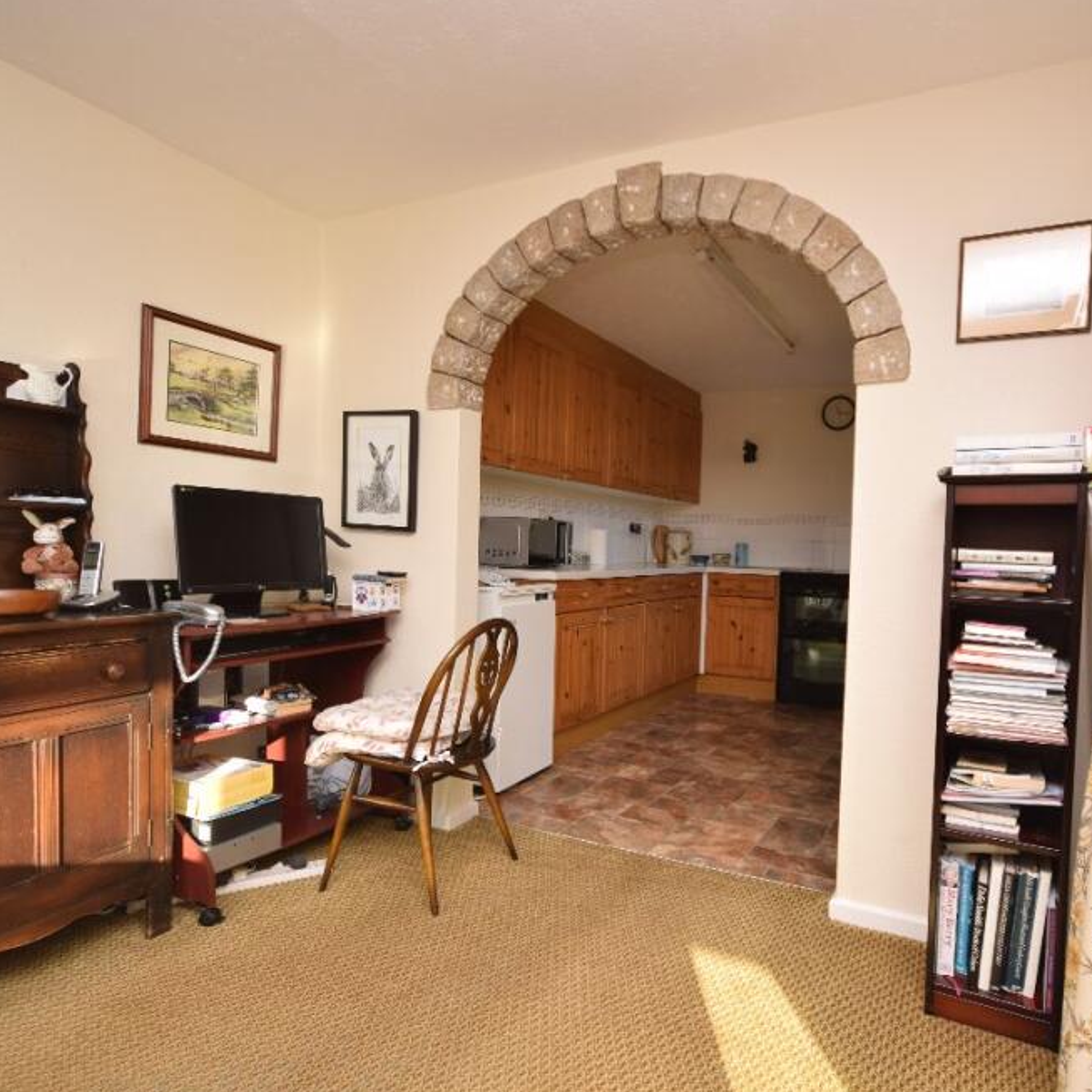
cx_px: 635
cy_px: 561
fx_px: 714
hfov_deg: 74.3
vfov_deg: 74.8
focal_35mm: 20
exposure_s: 1/80
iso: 100
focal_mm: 10
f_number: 4.5
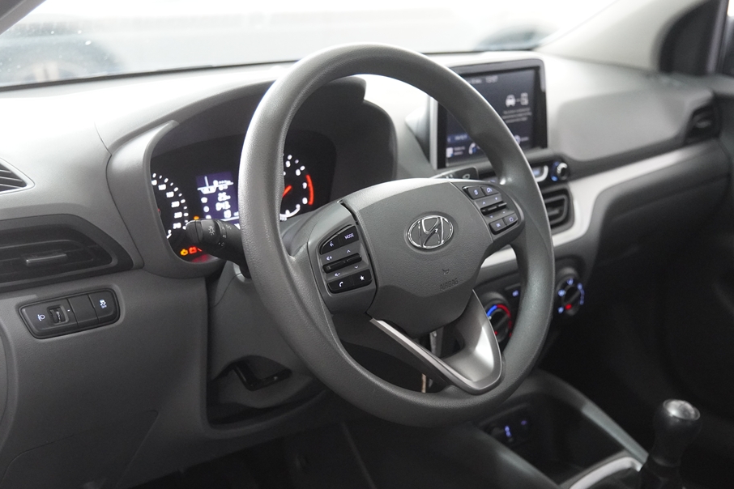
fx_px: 1072
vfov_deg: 25.7
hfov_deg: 37.8
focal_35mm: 53
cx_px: 365
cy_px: 260
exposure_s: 1/160
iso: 4000
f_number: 2.8
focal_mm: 31
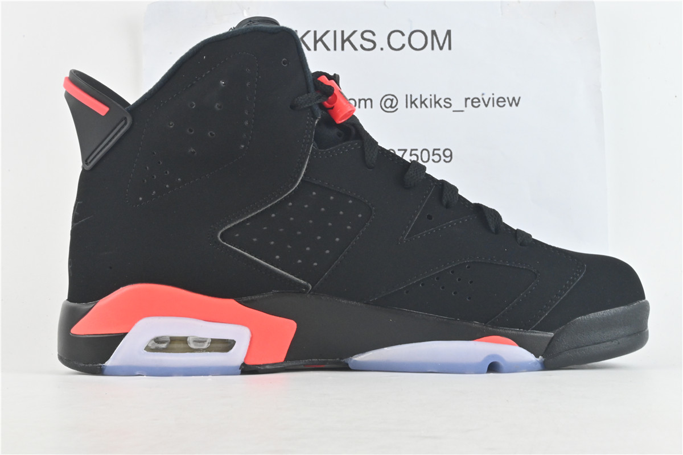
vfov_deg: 25.1
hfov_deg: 36.9
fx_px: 1024
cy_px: 228
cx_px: 342
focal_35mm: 54
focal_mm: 36
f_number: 32
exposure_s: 1/10
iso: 1600
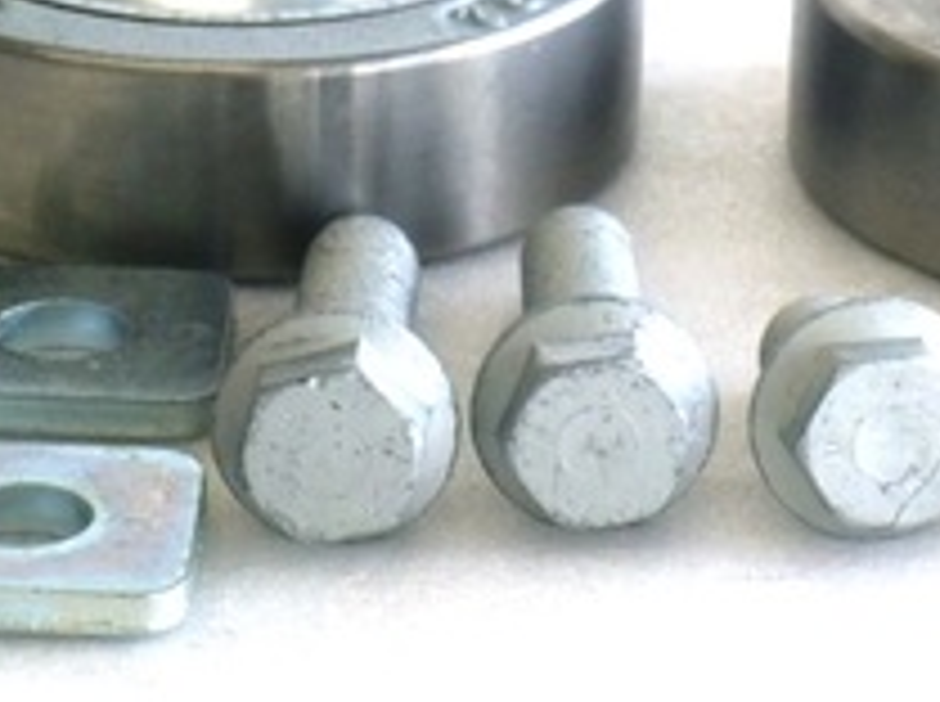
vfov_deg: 7.6
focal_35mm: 194
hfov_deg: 10.2
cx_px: 697
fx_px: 5259
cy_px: 191
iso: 160
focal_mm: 15.81
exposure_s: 1/80
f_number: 5.4
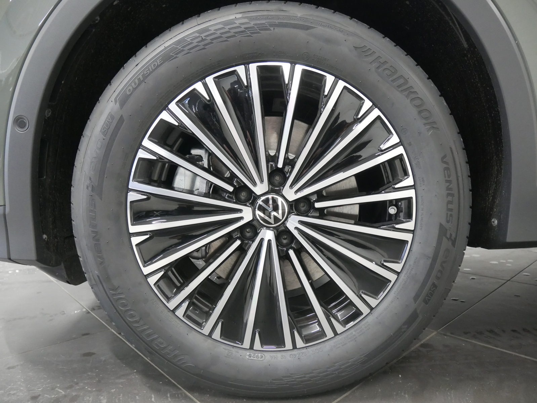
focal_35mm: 24
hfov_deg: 71.6
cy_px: 202
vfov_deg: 56.9
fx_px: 372
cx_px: 268
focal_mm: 12
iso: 3200
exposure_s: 1/50
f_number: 3.5
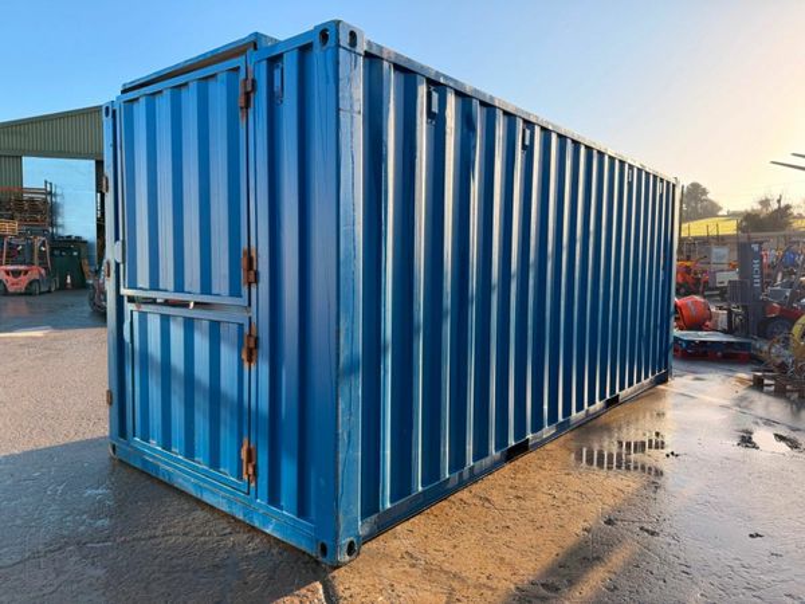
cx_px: 402
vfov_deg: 56.8
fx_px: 558
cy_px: 302
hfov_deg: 71.6
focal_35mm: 24
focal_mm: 6.76
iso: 100
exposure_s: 1/992
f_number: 1.78
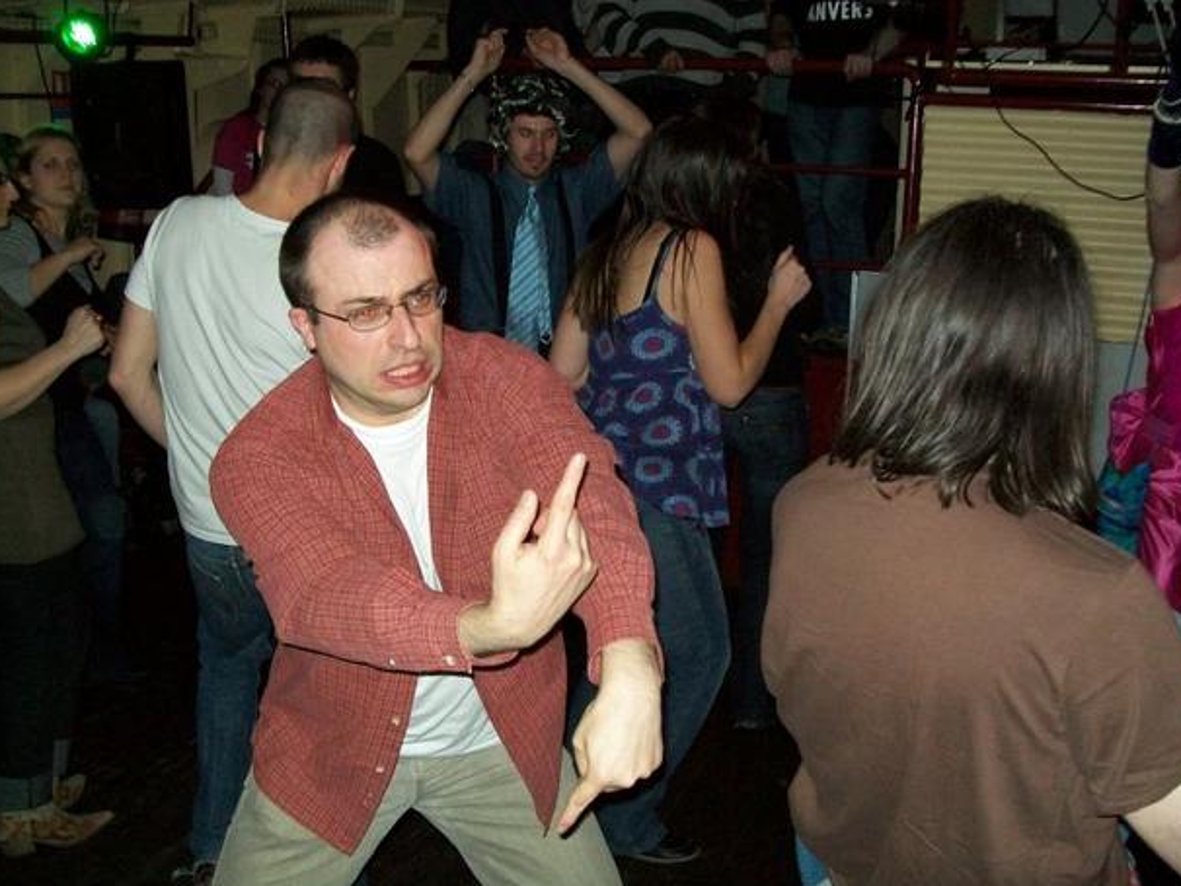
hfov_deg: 49.0
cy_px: 434
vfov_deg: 37.7
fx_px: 1297
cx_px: 583
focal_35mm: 38
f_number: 2.7
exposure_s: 1/60
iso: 160
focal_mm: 6
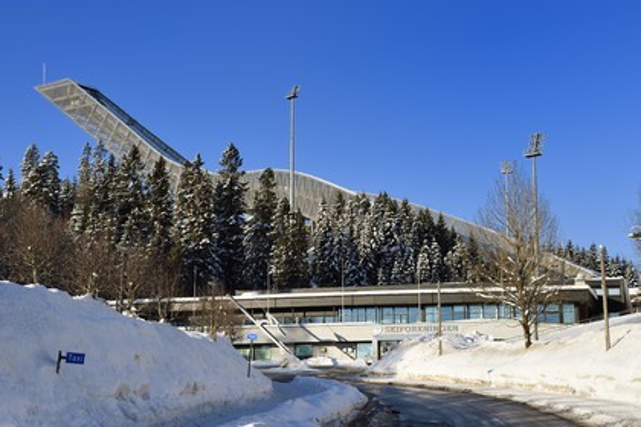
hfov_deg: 32.4
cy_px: 214
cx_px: 320
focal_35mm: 62
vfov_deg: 21.9
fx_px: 1104
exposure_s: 1/320
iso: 200
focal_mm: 62
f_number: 13
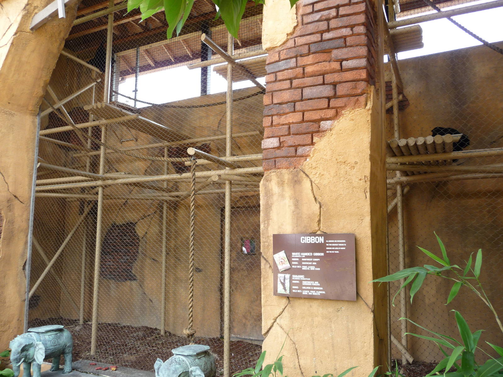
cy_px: 188
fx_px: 407
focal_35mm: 28
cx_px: 252
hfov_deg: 63.4
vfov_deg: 49.7
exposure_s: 1/80
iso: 100
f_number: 3.3
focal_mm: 4.7
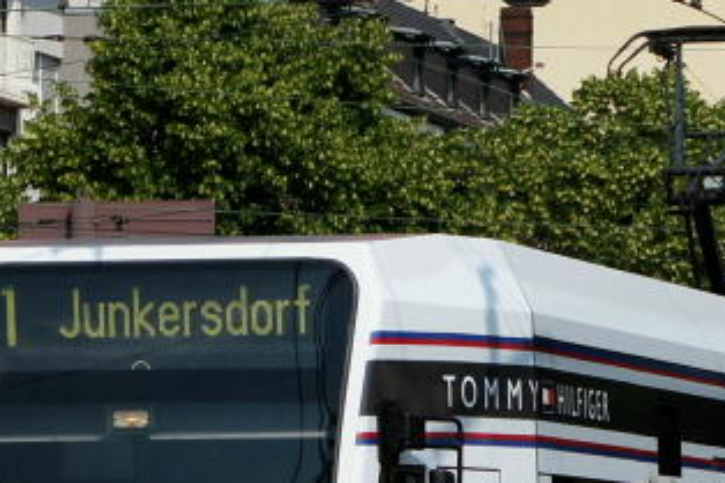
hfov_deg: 8.6
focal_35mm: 239
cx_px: 640
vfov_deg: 5.7
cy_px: 529
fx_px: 4810
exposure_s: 1/640
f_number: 9
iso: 200
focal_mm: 50
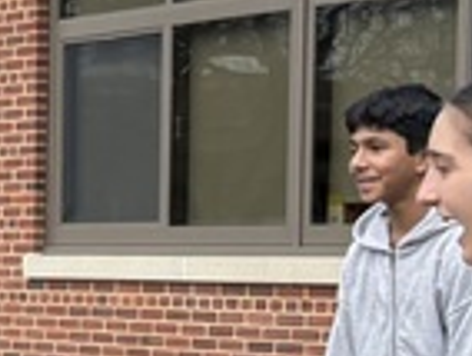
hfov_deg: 8.9
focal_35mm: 187
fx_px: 2554
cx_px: -887
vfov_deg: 7.9
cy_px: 396
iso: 50
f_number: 1.6
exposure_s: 1/2208
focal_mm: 5.96
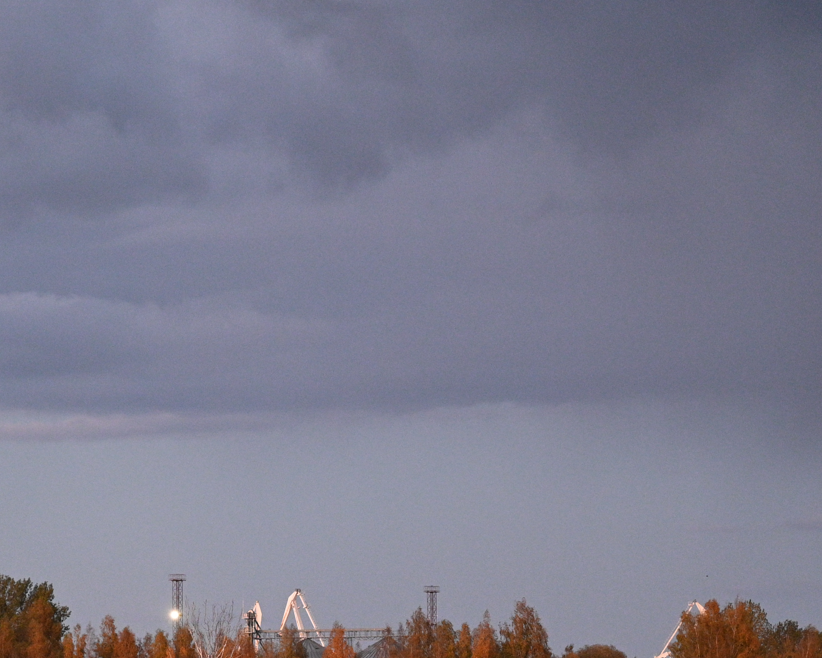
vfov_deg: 5.9
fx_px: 6423
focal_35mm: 264
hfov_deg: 7.3
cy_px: 598
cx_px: 181
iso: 3600
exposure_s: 1/100
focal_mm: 120
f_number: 4
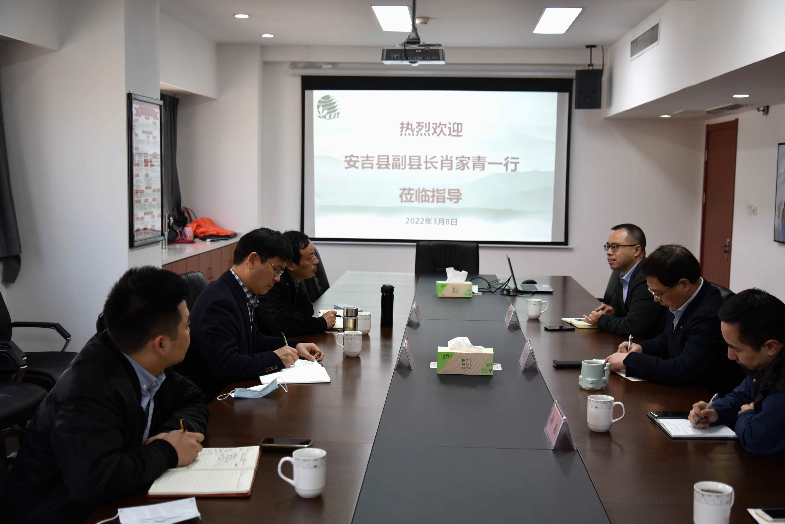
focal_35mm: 42
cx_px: 392
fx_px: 916
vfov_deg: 31.9
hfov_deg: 46.4
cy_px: 262
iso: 640
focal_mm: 42
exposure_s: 1/100
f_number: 4.2
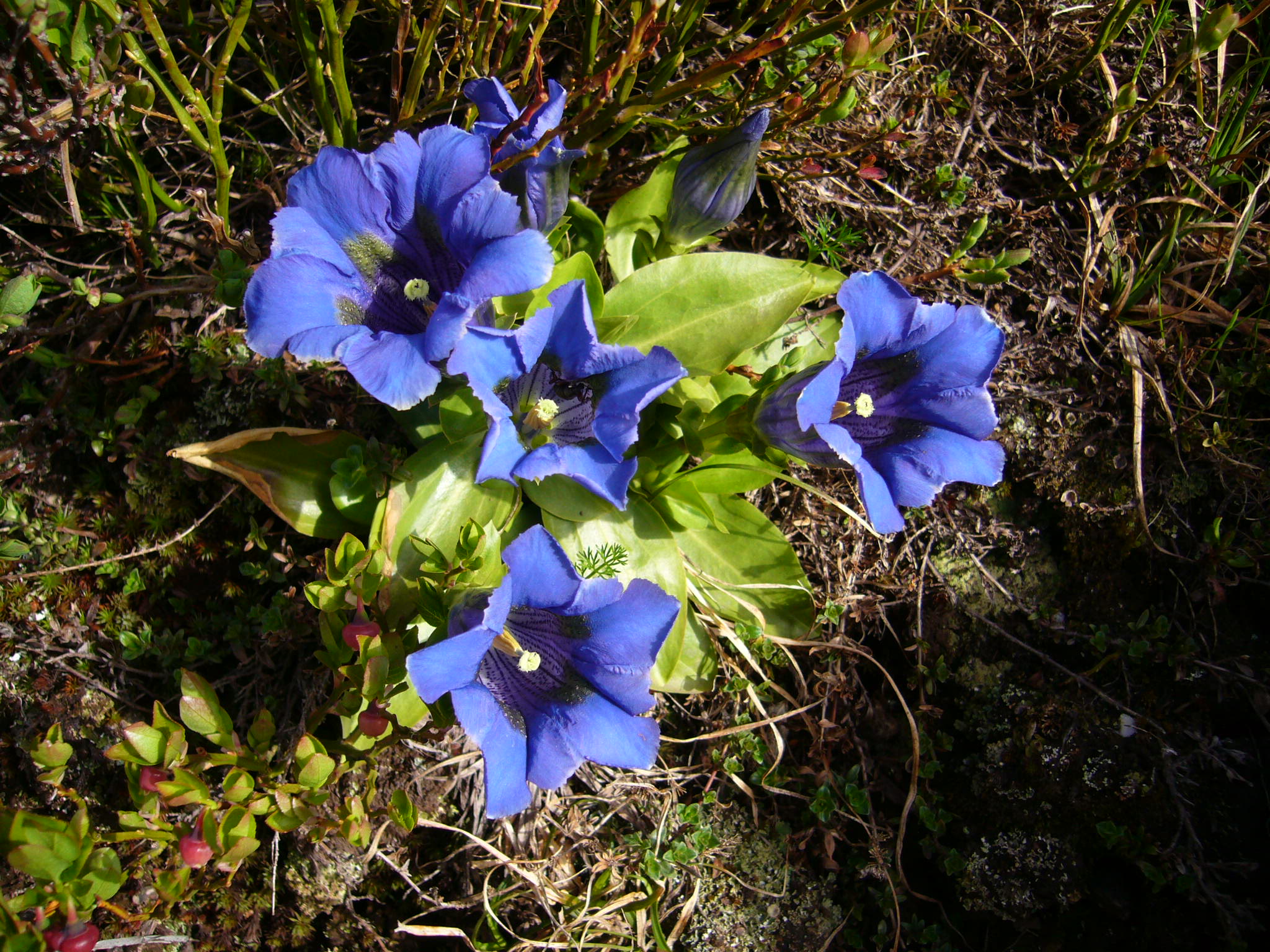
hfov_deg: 52.6
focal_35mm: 35
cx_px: 635
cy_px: 476
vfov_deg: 40.7
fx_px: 1284
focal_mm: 5.8
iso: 80
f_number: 2.8
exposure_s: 1/400
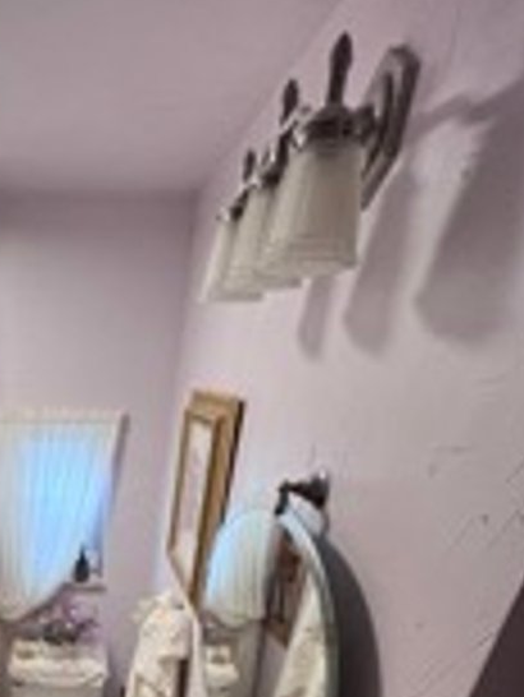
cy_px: 695
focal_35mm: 27
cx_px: 34
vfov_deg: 52.2
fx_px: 545
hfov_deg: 45.5
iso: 160
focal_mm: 1.57
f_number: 1.8
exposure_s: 1/60
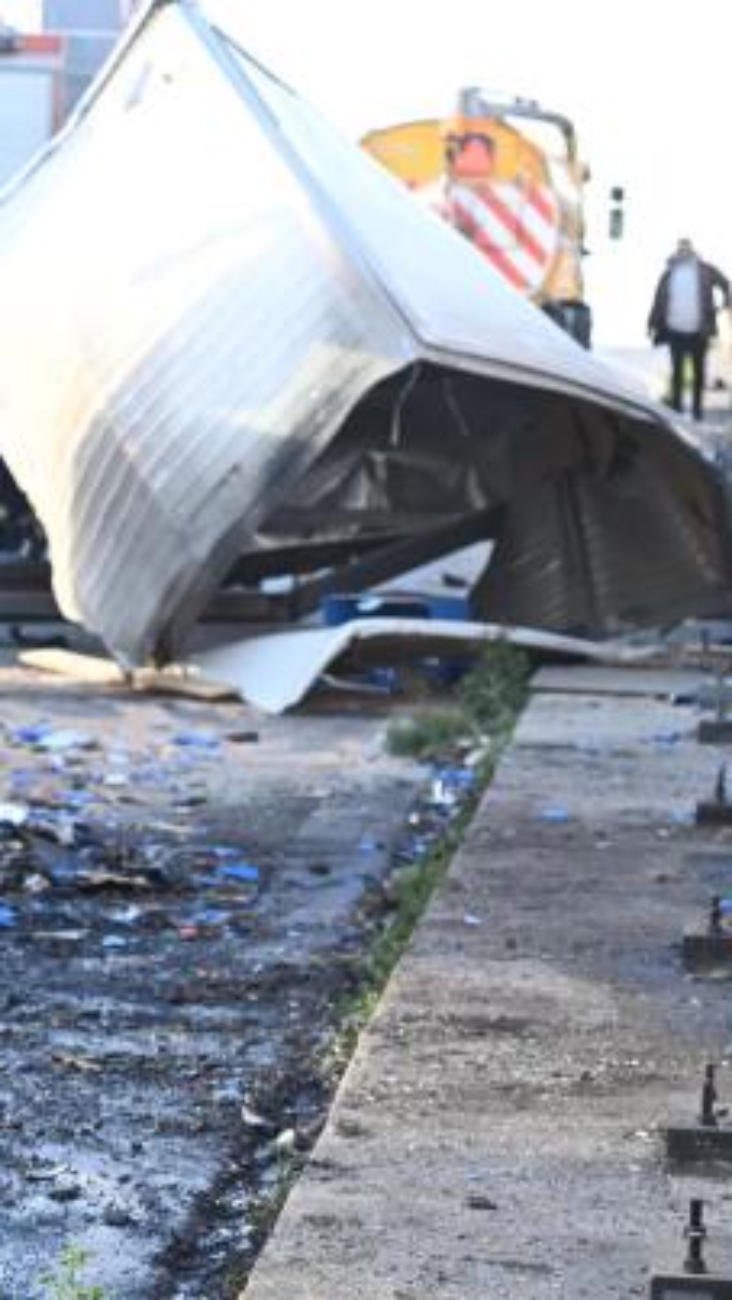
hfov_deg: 10.4
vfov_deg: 18.6
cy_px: 603
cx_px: -71
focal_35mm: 115
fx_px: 3964
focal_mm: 67
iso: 1100
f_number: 4.5
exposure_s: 1/500
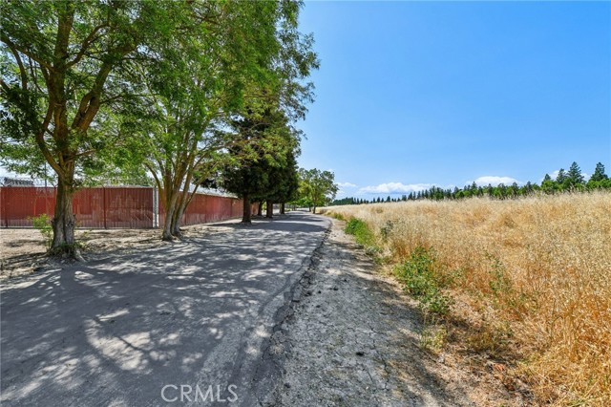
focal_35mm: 14
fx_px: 237
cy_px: 204
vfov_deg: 81.1
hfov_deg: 104.3
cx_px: 306
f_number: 8
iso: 400
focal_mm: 14
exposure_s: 1/1000
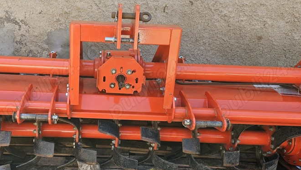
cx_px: 104
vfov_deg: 31.2
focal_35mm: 38
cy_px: 90
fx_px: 303
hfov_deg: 51.9
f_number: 1.8
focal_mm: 5.4
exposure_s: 1/243
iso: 25
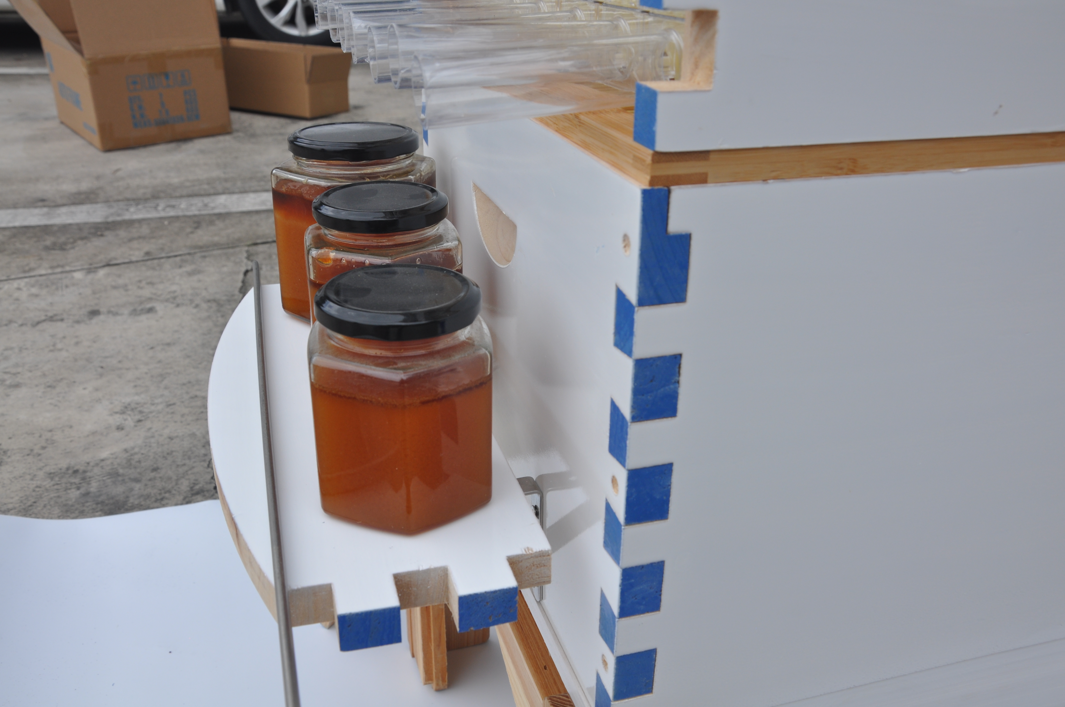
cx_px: 532
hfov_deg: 57.3
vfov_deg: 39.9
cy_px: 354
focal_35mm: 33
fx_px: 975
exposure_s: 1/320
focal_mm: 22
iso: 200
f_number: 9
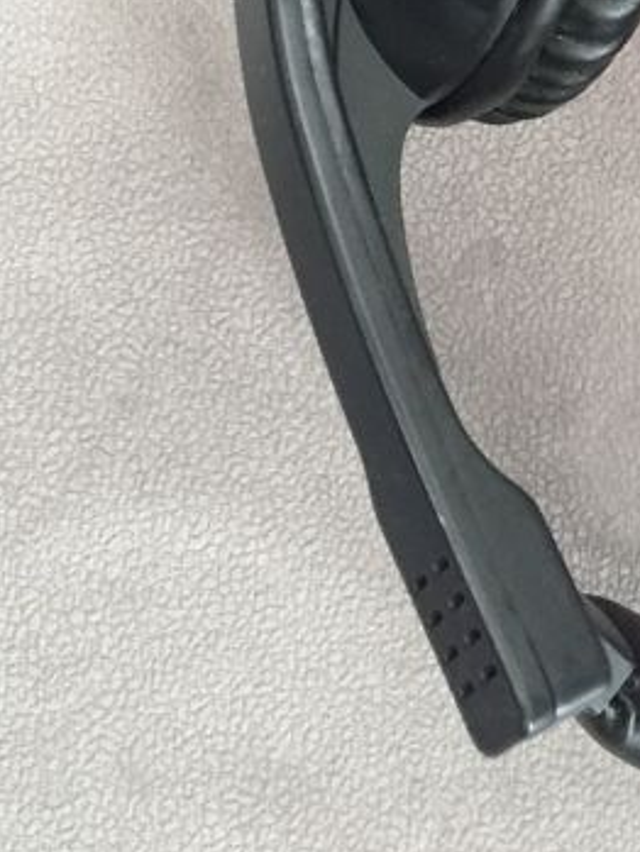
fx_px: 2045
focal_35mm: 83
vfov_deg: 21.2
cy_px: -278
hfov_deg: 17.2
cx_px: 696
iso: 320
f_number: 2.2
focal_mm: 4.15
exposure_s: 1/33
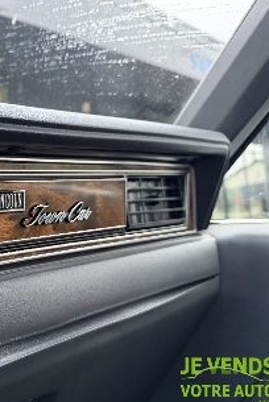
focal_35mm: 34
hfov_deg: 35.7
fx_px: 380
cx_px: 8
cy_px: 202
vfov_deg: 55.8
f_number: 1.78
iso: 800
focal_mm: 6.76
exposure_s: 1/53
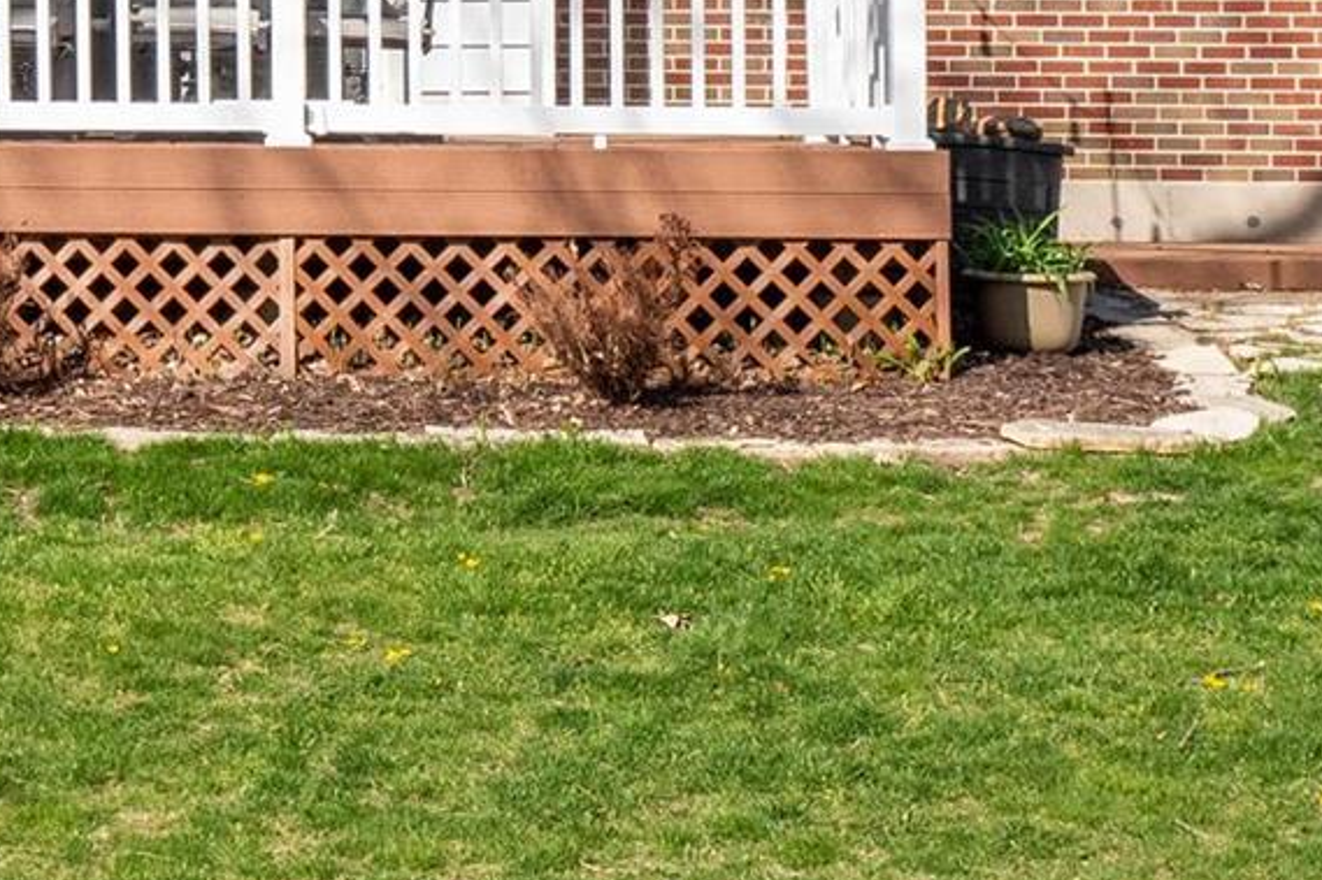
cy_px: 72
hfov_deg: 22.4
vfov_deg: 15.0
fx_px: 3304
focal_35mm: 90
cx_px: 337
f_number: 8
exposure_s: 1/800
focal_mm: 16
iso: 400
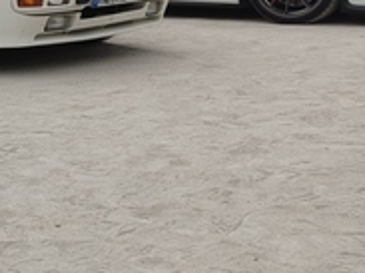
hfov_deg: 23.2
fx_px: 769
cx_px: -131
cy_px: 44
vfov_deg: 19.9
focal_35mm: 73
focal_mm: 4.71
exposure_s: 1/944
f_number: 1.79
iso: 50
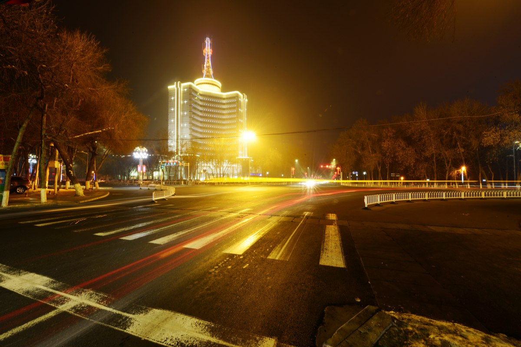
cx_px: 260
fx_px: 203
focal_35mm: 14
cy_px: 174
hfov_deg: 104.3
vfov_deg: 81.2
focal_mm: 14
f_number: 22
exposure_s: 15
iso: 100
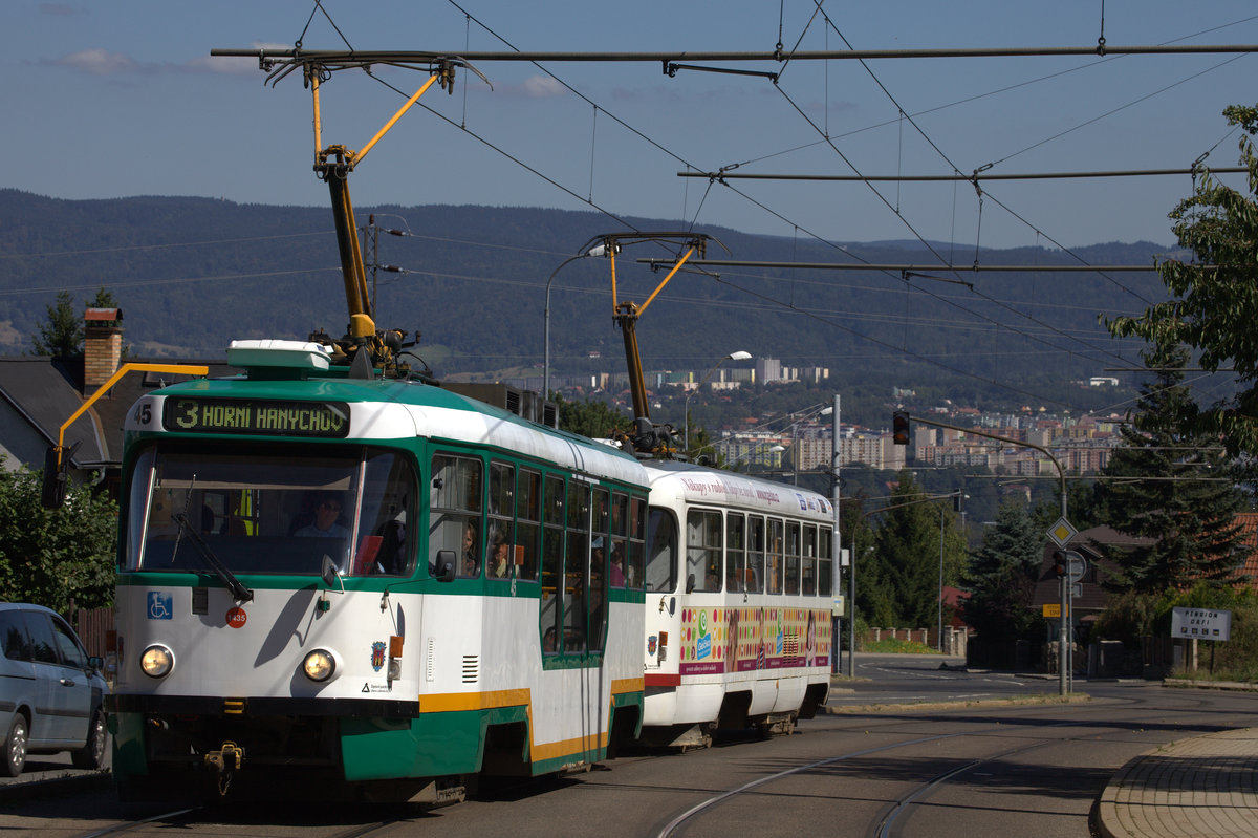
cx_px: 629
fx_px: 4087
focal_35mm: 117
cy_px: 419
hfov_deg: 17.5
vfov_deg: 11.7
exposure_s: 1/500
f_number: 13
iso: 200
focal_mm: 120
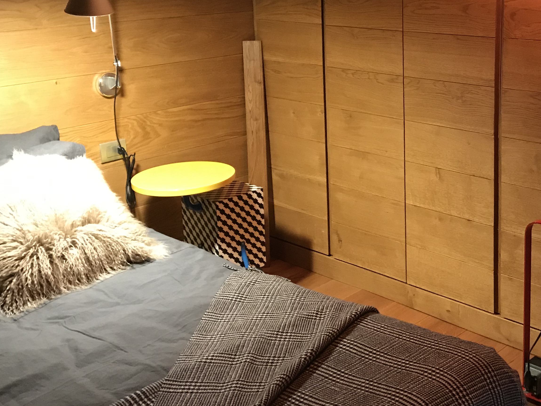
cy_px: 105
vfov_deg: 29.3
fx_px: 766
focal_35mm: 49
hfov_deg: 38.1
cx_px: 395
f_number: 1.8
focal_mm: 3.99
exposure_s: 1/13
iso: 100
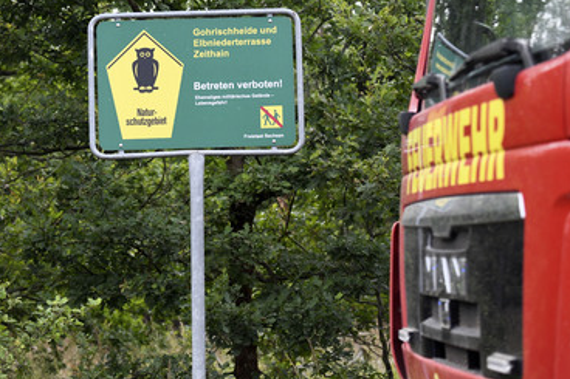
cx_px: 230
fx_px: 1551
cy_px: 159
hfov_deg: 20.8
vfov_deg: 13.9
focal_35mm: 98
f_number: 5
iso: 2000
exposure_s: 1/2500
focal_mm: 80
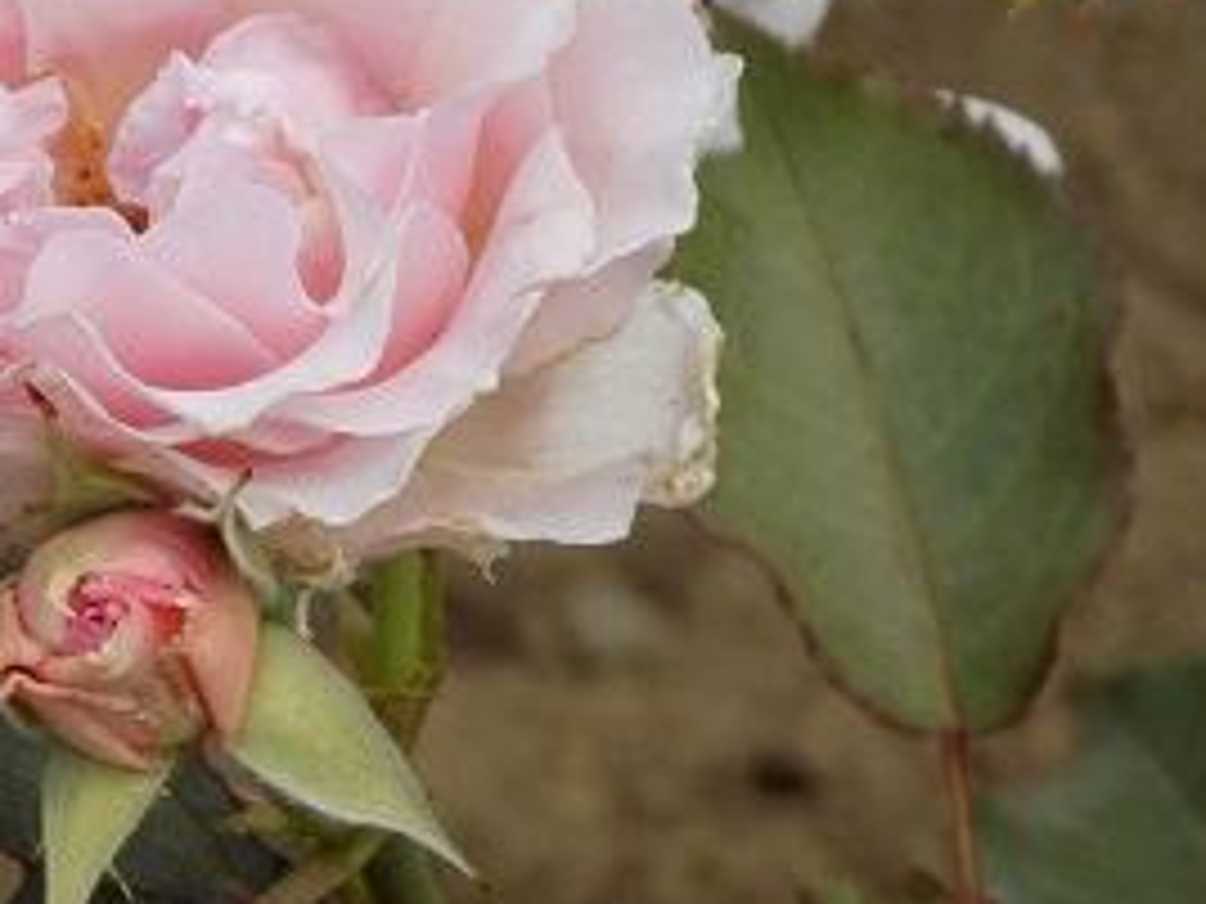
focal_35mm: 388
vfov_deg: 3.8
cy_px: 243
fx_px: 13518
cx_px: 180
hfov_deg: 5.1
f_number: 5.5
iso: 80
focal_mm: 38.6
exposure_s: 1/320
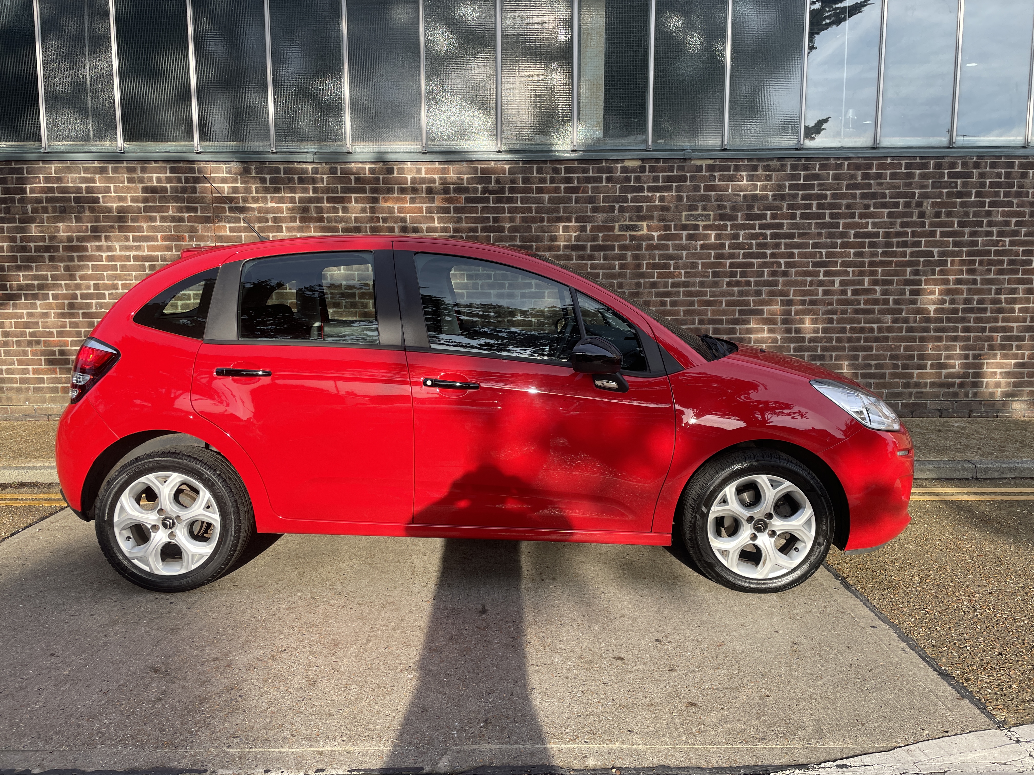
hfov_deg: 67.3
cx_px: 517
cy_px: 388
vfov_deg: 53.1
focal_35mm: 26
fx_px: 777
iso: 32
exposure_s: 1/924
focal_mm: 4.2
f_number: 1.6
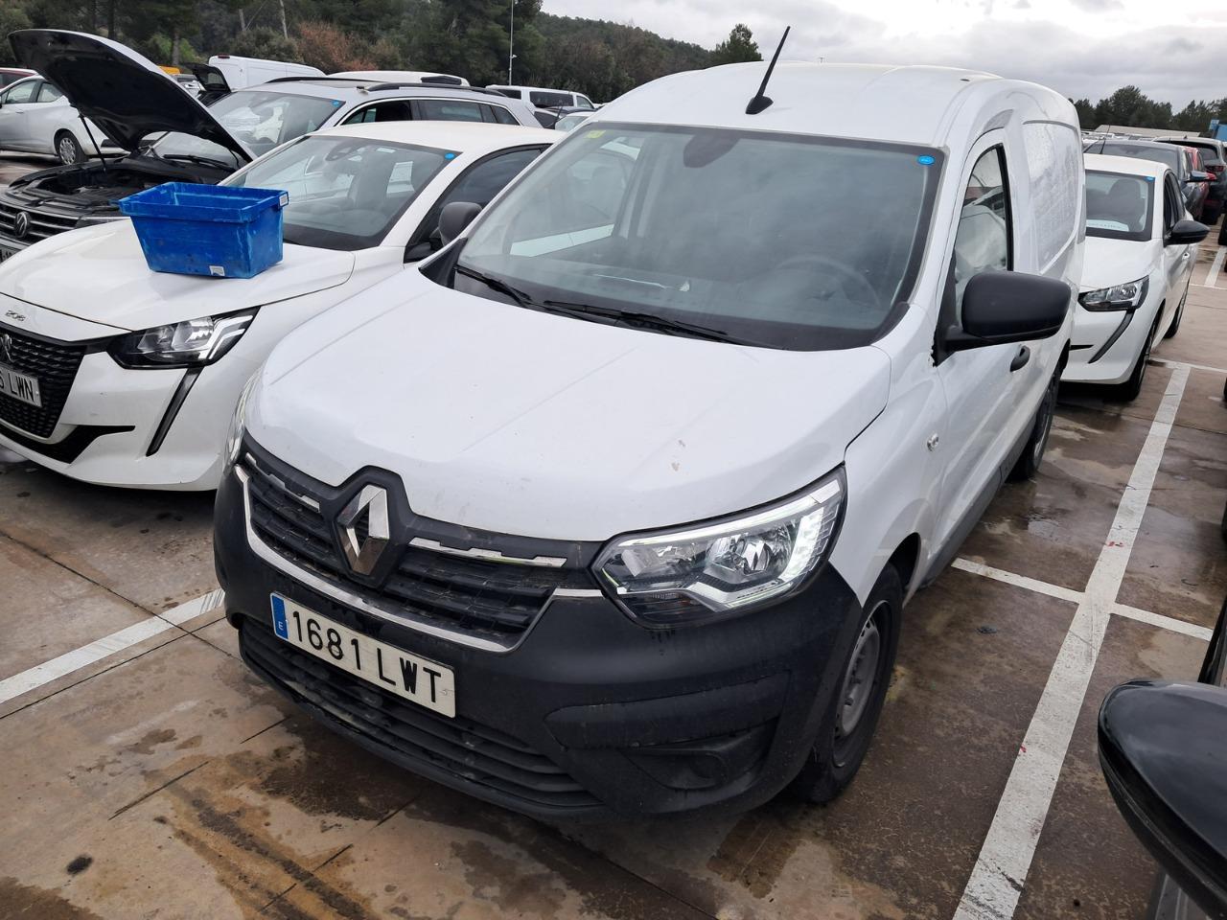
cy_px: 460
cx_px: 614
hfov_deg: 65.3
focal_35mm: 27
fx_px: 957
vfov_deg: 51.4
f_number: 1.8
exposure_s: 1/112
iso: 50
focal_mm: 4
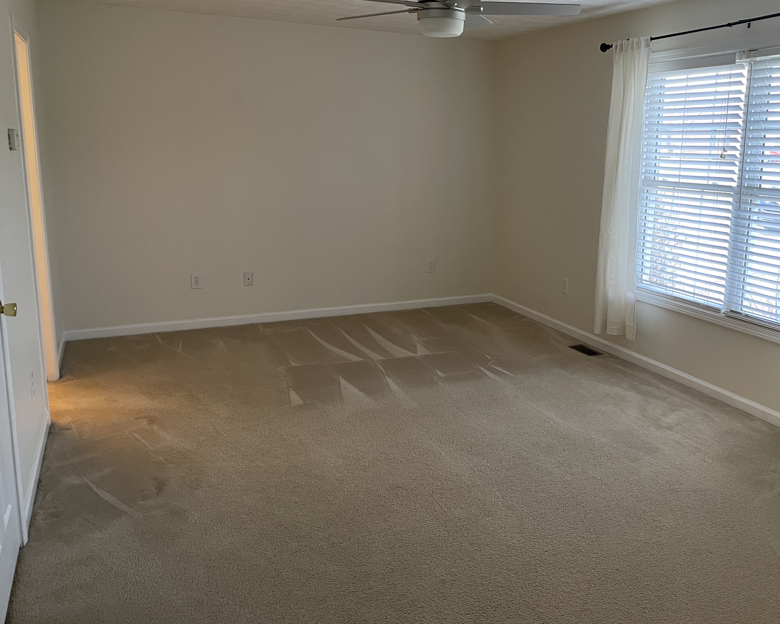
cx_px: 472
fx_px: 716
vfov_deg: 47.0
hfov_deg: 56.7
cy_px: 273
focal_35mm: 31
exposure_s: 1/60
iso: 125
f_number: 1.6
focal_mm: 4.2
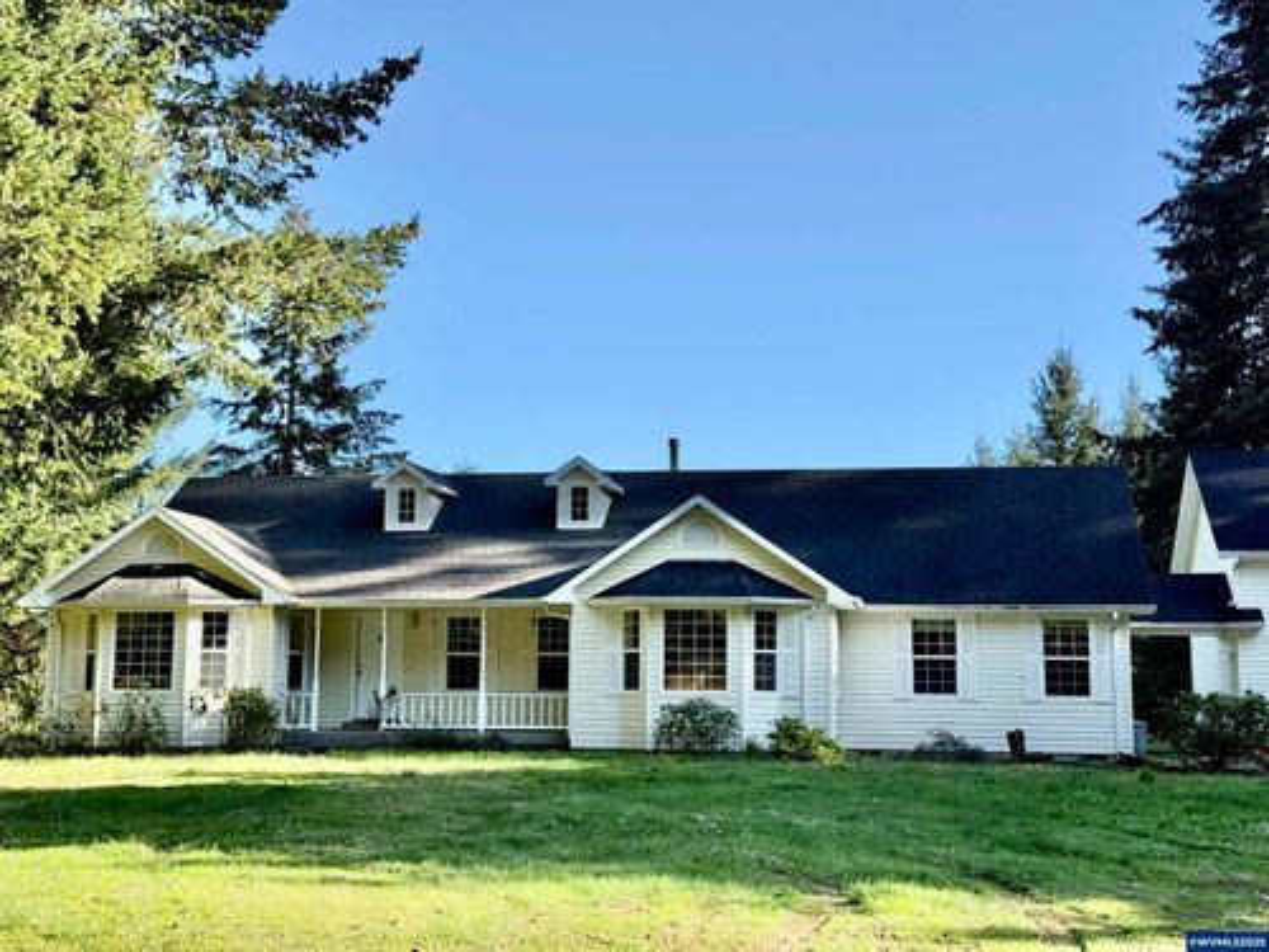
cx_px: 634
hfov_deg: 39.7
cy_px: 476
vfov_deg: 30.3
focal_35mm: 48
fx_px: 1760
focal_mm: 6.76
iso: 64
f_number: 1.78
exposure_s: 1/2088
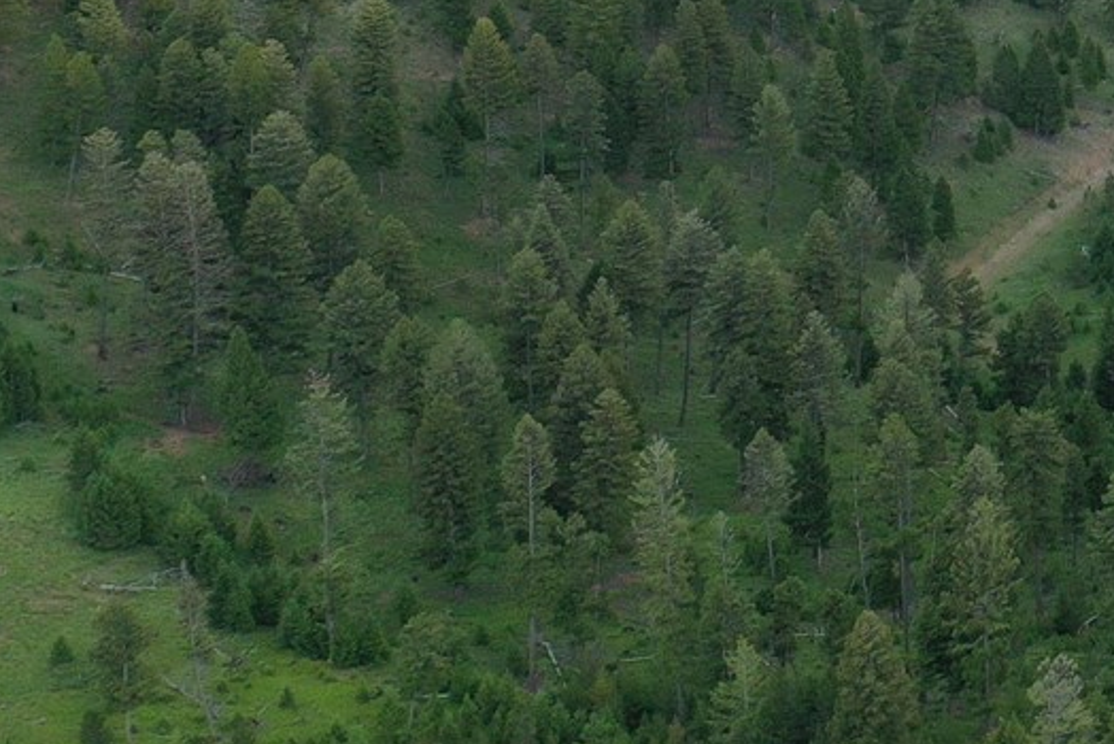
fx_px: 3591
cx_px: 2083
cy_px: -727
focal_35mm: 116
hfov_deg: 15.0
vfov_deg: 10.8
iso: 100
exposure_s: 1/200
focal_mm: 10.26
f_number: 4.5
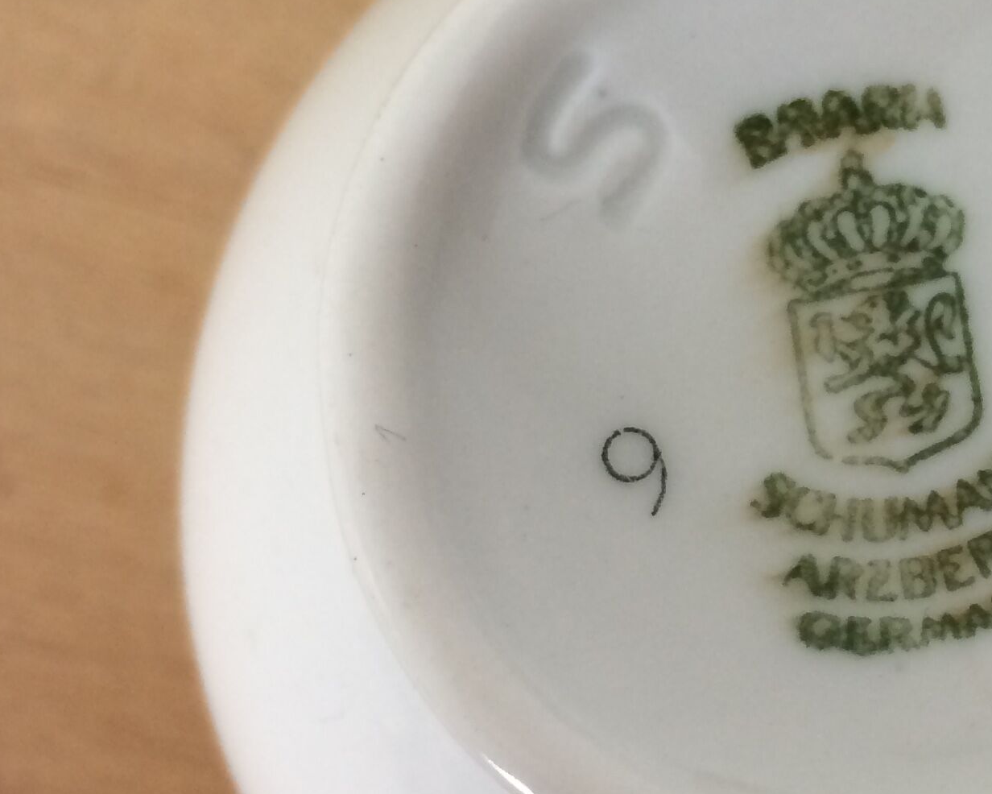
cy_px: 358
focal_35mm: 75
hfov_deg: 24.4
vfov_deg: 20.4
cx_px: 959
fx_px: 2202
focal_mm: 4.15
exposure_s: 1/33
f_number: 2.2
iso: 50
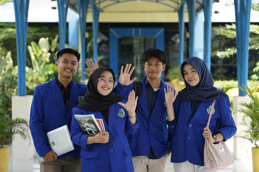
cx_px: 130
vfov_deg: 14.3
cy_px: 86
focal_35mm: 96
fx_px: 691
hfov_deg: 21.2
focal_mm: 96
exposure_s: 1/200
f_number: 4
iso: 200
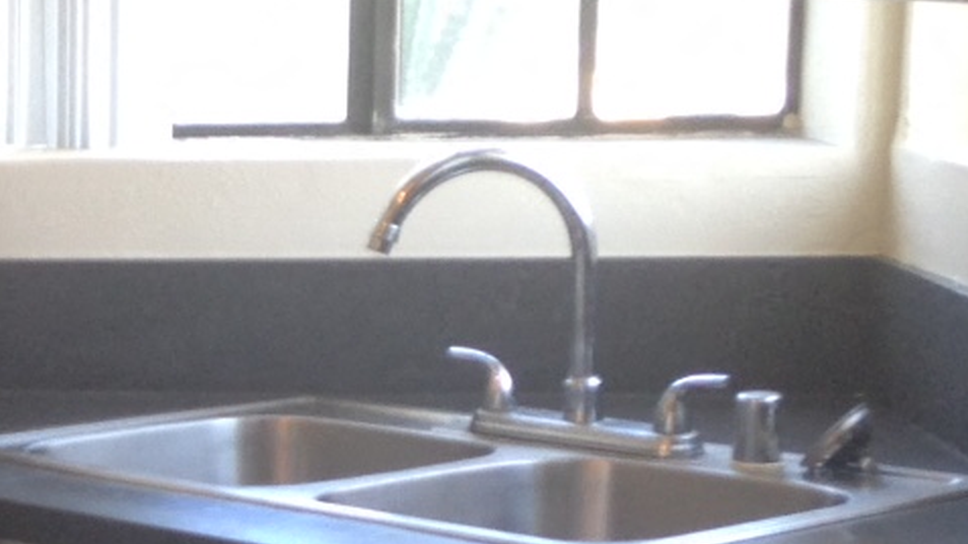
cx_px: -213
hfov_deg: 16.7
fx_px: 3156
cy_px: 473
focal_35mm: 123
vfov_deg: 9.8
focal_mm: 4.12
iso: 64
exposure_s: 1/20
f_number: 2.4
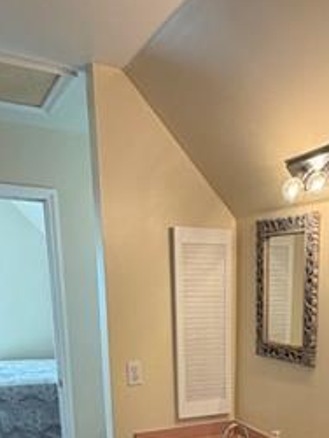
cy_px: 442
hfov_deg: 33.0
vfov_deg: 38.7
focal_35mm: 43
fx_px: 544
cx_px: 248
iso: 160
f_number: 2.2
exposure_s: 1/120
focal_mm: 2.22
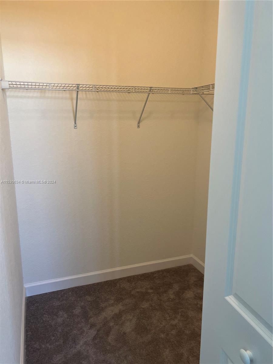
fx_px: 273
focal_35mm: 26
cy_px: 182
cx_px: 136
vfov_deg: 67.3
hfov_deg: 53.1
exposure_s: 1/121
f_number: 1.5
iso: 100
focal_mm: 5.7
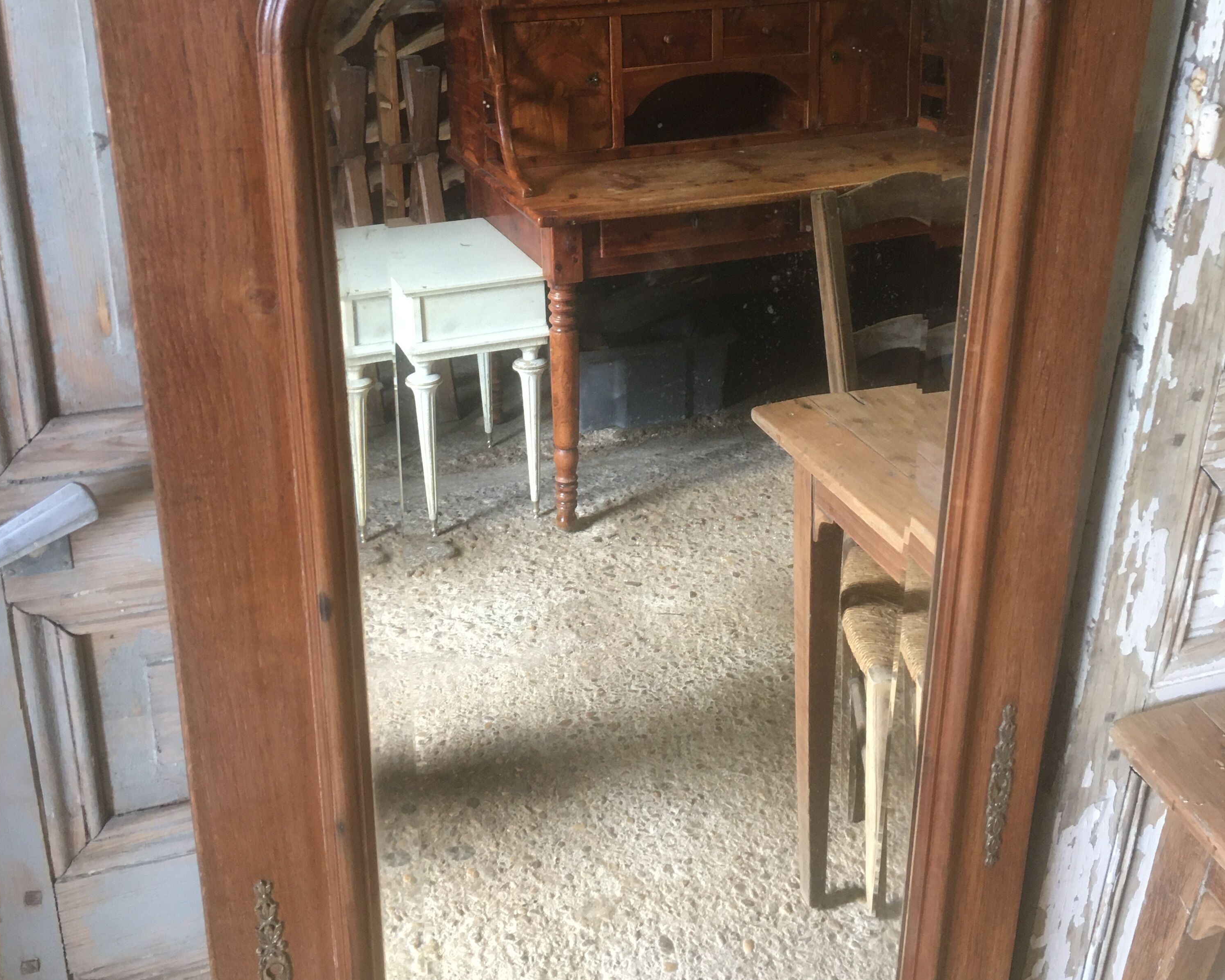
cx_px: 611
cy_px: 261
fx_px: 1378
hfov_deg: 47.9
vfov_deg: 38.3
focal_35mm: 38
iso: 125
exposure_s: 1/33
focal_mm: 4.15
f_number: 2.2
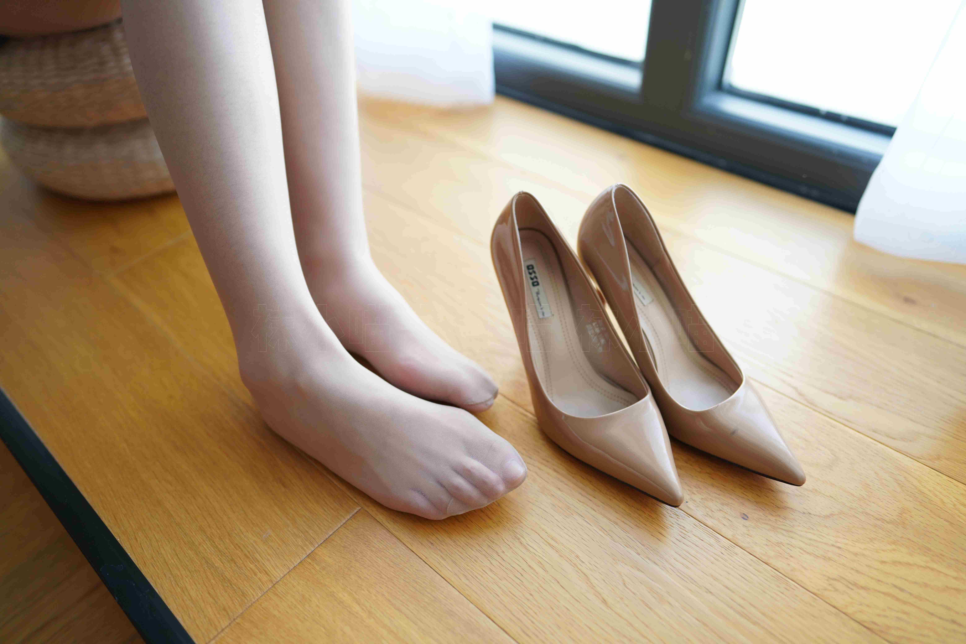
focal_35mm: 24
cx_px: 483
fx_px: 644
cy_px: 322
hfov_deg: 73.7
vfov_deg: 53.1
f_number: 1.8
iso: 640
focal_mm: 24
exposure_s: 1/640
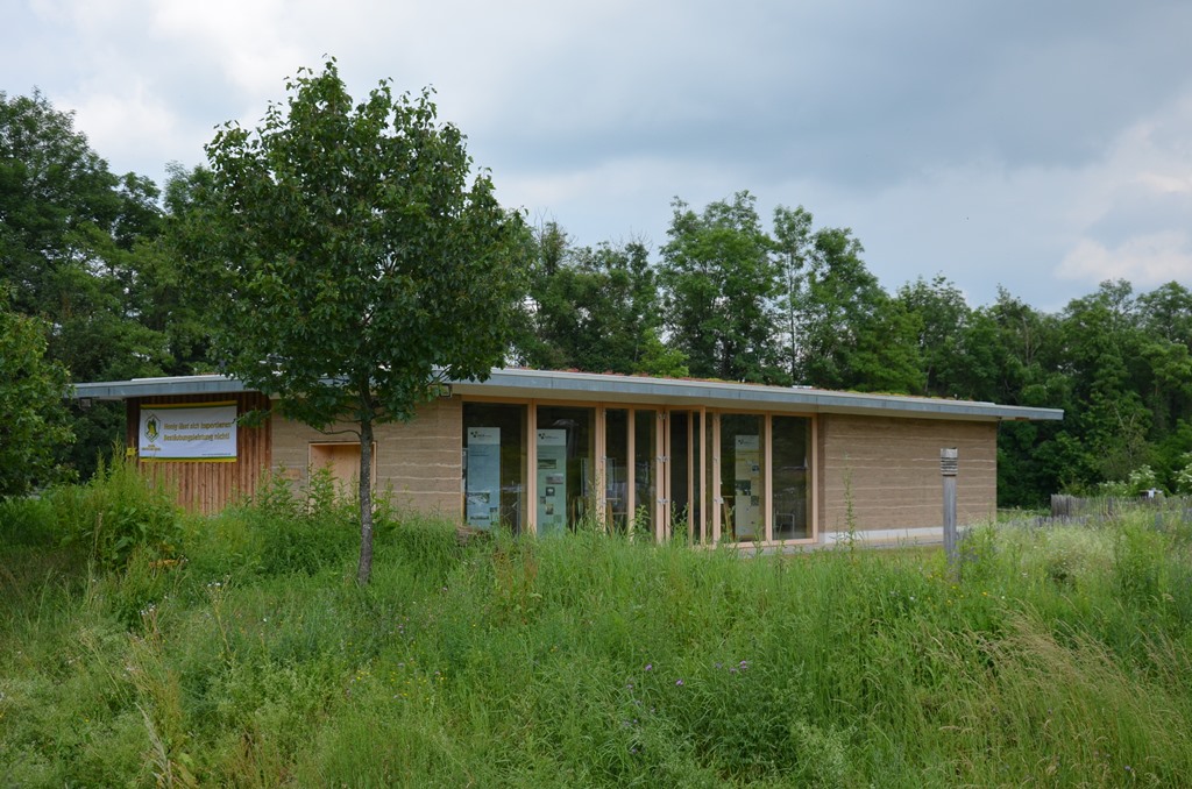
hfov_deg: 39.0
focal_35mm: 51
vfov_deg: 26.4
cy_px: 394
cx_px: 596
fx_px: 1685
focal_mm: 34
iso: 400
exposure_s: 1/1000
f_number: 5.6
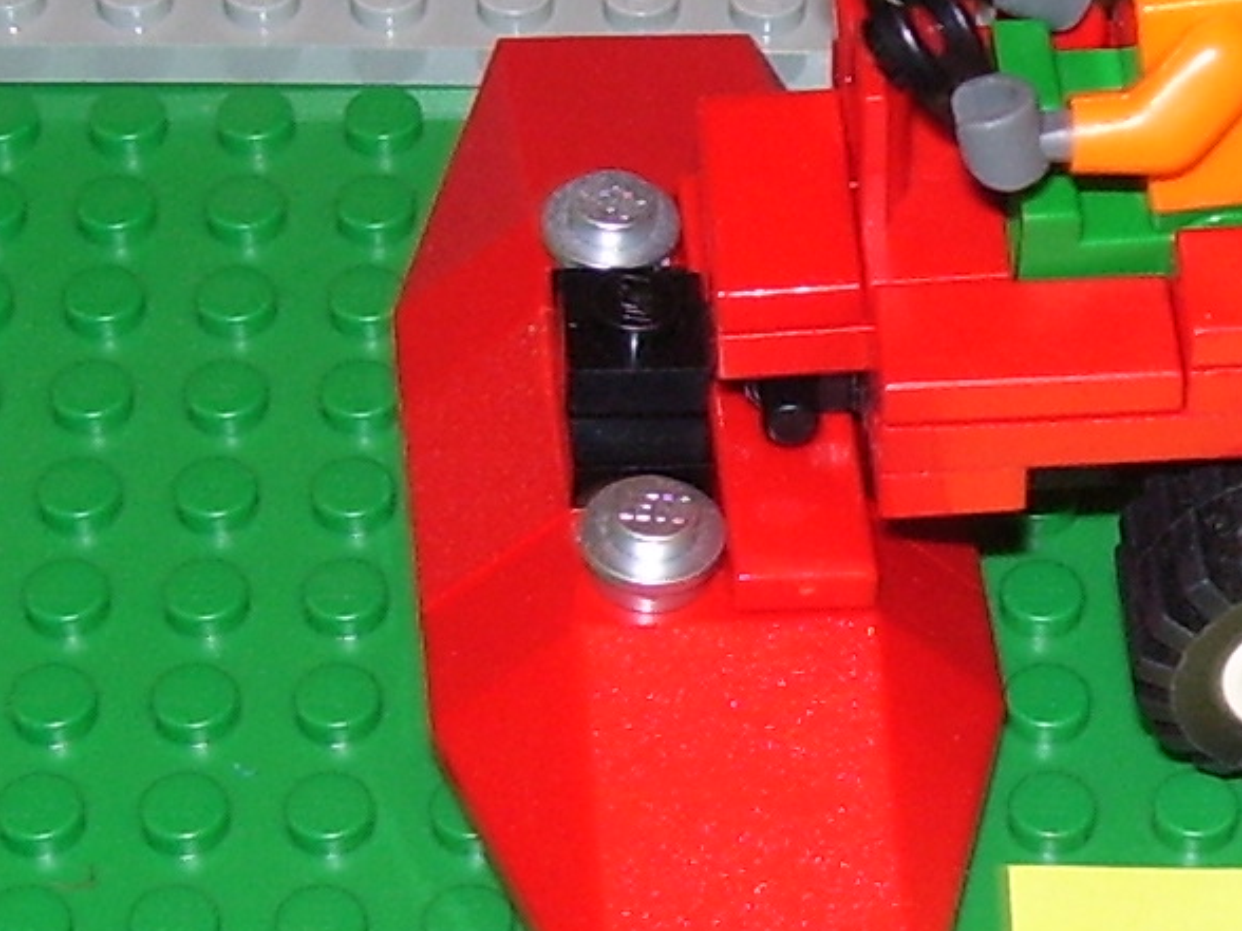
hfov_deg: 13.9
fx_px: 5059
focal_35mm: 141
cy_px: 437
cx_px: 1136
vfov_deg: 10.5
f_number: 2.7
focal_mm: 6
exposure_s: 1/60
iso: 80
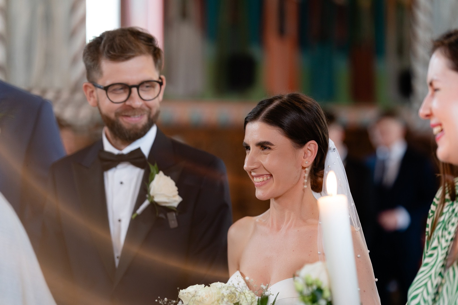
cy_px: 152
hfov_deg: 23.9
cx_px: 229
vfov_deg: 16.1
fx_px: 1081
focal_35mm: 85
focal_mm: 85
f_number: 2
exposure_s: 1/200
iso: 1000
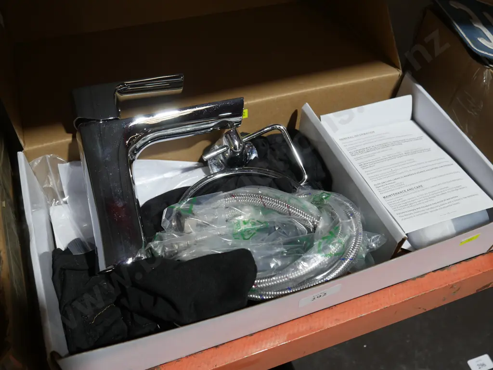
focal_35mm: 36
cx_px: 246
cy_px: 185
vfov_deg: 39.7
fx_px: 513
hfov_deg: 51.3
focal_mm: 18
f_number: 4.5
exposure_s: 1/60
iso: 400
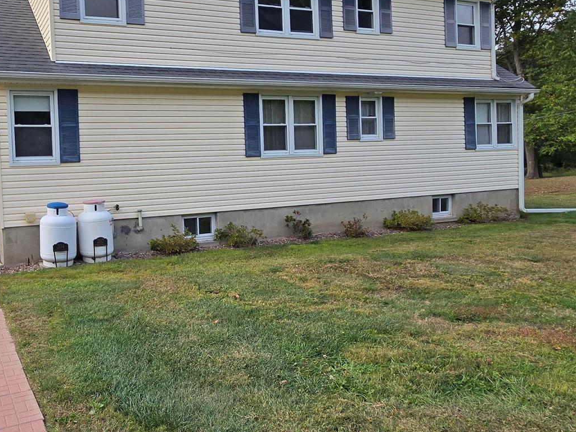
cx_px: 111
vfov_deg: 52.9
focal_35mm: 26
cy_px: 190
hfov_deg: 61.4
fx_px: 433
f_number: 2.2
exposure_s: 1/1005
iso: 50
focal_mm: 2.2
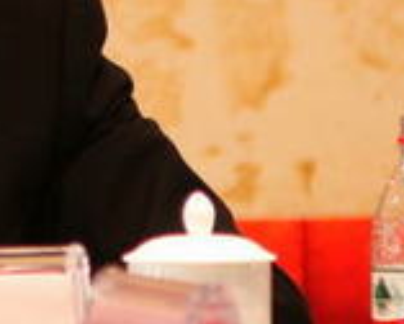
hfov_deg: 2.6
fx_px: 8835
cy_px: -46
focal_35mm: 738
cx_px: -219
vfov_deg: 2.1
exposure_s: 1/25
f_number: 4
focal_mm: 150
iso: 640
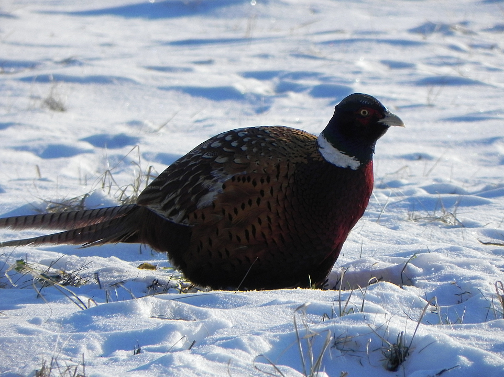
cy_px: 190
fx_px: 10510
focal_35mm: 722
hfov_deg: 2.7
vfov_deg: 2.1
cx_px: 267
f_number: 7.1
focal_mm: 120
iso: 160
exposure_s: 1/520
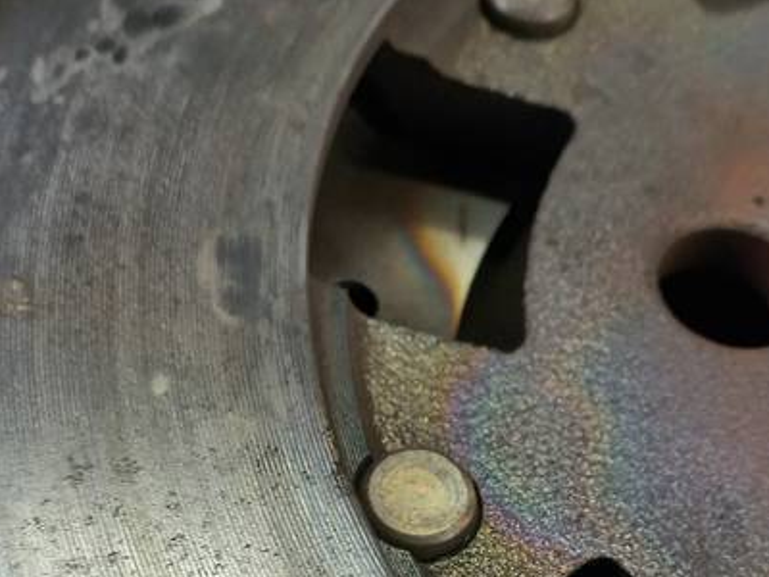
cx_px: 429
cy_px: 658
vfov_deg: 21.6
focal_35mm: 64
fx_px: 1422
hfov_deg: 30.2
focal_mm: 4.6
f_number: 1.8
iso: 80
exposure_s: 1/50
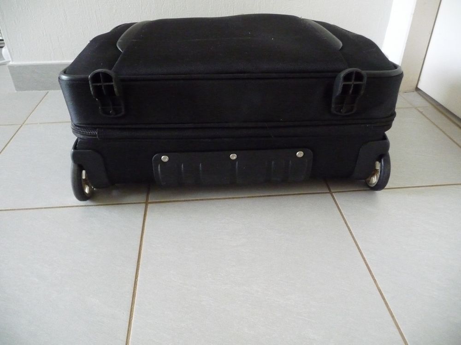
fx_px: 373
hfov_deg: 63.4
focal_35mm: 28
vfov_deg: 49.7
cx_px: 230
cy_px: 172
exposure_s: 1/50
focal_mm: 4.7
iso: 800
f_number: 3.3
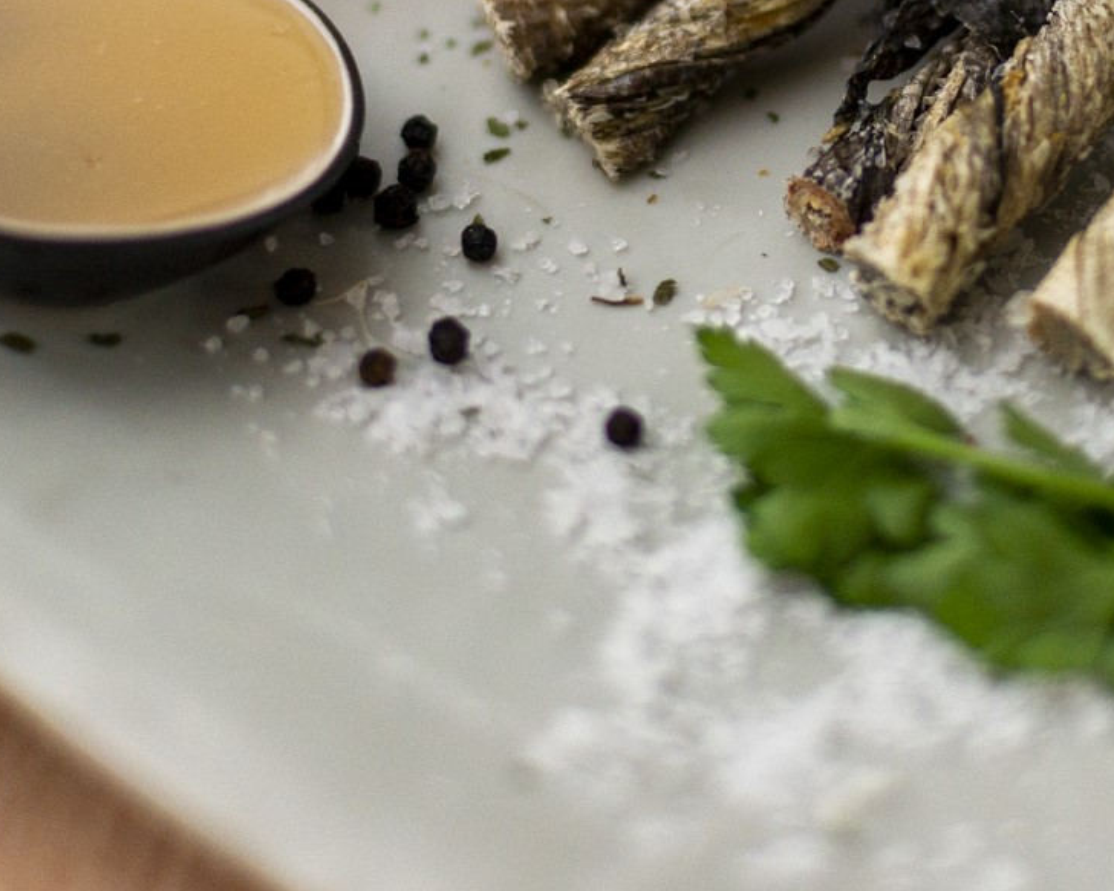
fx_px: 3098
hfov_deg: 20.3
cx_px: 705
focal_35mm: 94
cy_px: 78
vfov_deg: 16.1
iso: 400
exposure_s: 1/200
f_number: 1.4
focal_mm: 30
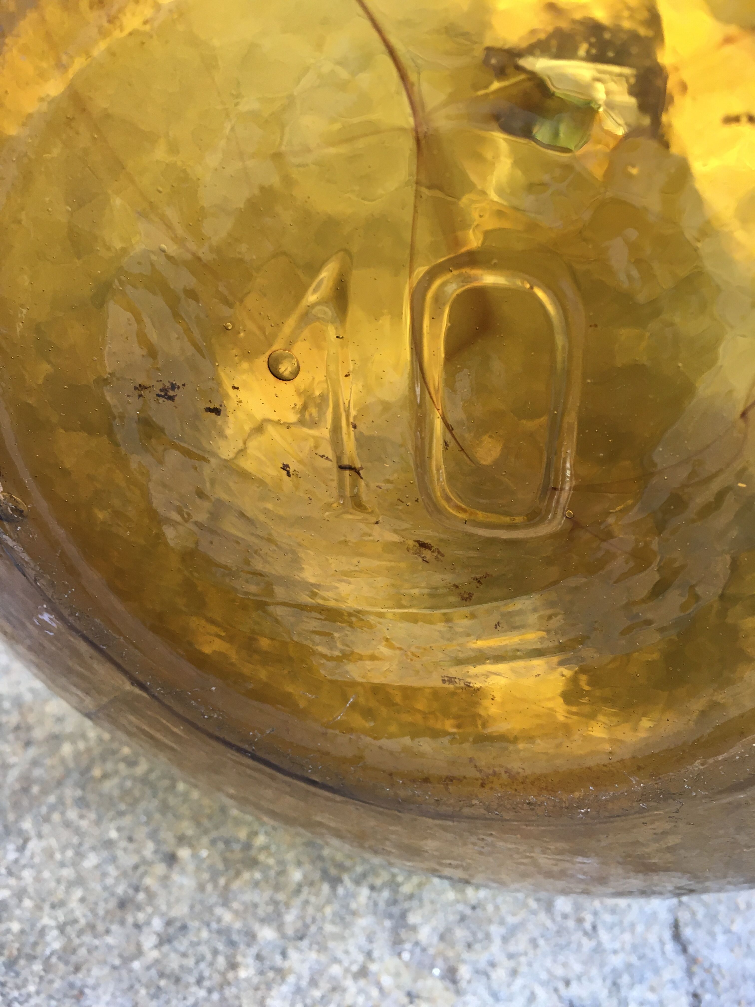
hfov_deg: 48.2
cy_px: 504
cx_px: 378
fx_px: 843
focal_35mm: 29
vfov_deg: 61.7
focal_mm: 4.15
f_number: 2.2
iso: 40
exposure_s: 1/33
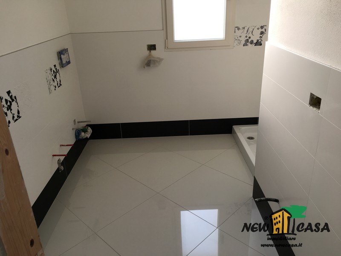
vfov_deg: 48.2
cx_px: 170
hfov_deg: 61.7
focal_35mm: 29
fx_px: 286
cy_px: 128
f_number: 2.2
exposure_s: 1/100
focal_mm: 4.15
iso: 32
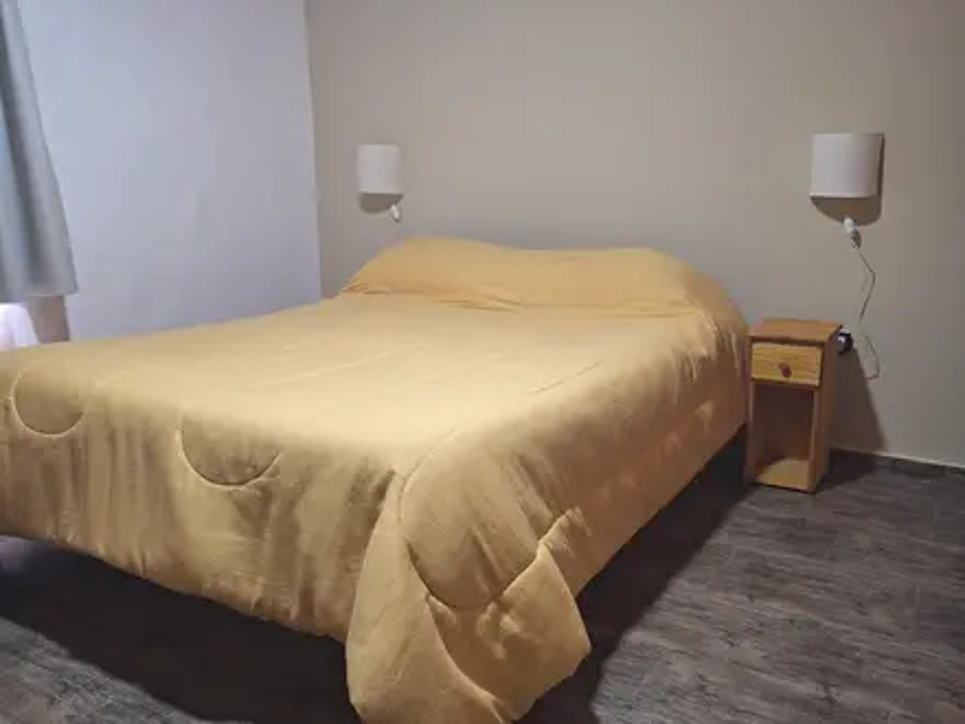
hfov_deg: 73.9
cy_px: 362
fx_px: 641
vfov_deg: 58.9
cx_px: 482
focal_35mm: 23
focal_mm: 5.54
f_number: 1.8
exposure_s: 1/25
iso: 250
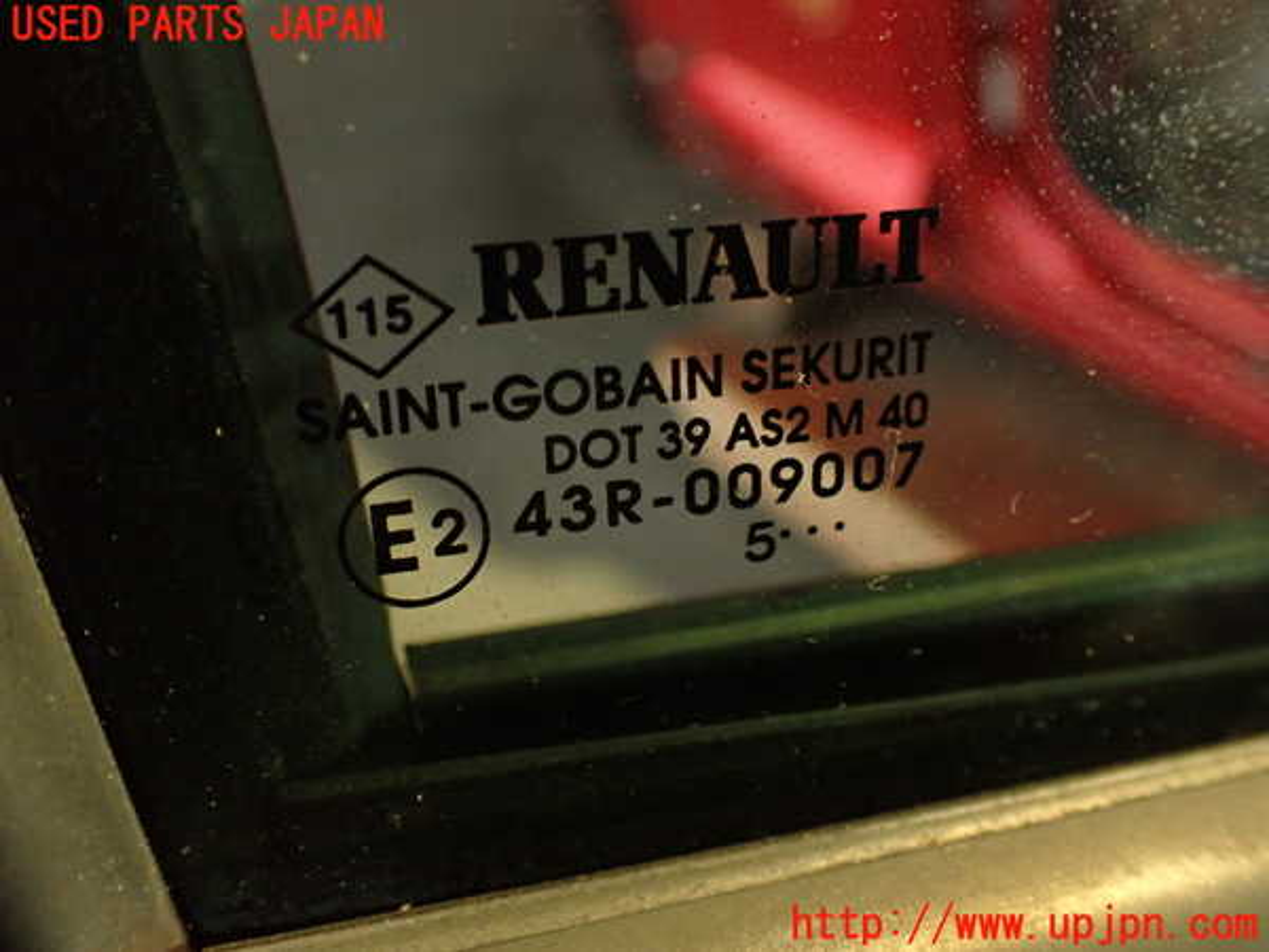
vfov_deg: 39.7
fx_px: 1320
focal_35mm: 36
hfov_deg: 51.4
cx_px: 634
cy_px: 476
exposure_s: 1/20
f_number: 2.5
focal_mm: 6.37
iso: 800
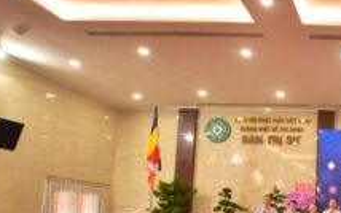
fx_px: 325
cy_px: 192
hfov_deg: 40.4
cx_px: 402
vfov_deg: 34.3
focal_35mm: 35
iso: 5000
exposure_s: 1/125
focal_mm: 14
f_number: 5.6
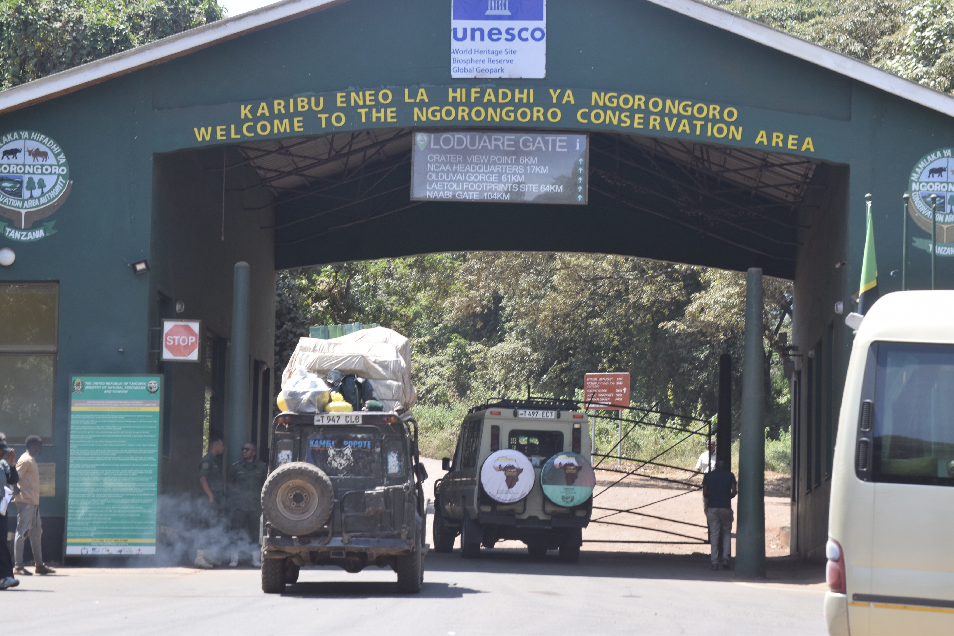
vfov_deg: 11.4
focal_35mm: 120
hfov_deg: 17.1
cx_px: 477
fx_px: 3181
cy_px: 318
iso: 400
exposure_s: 1/250
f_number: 8
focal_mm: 80
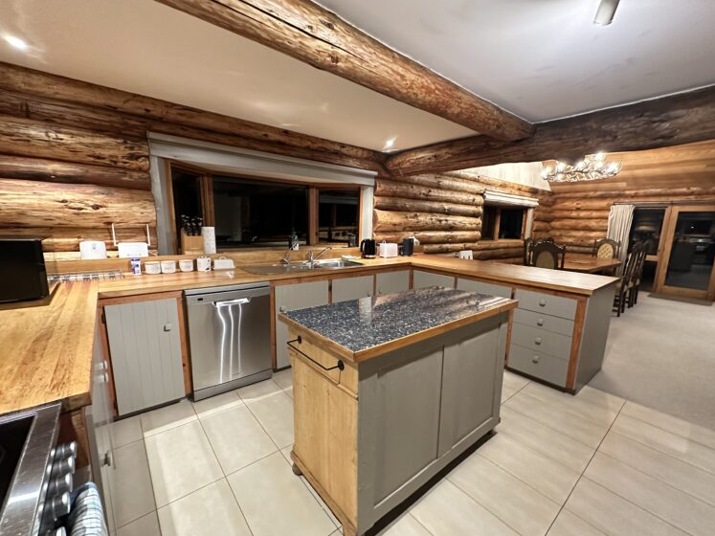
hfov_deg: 98.2
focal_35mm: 15
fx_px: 310
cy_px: 279
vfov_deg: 81.7
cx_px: 368
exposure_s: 1/50
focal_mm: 2.22
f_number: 2.2
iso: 800
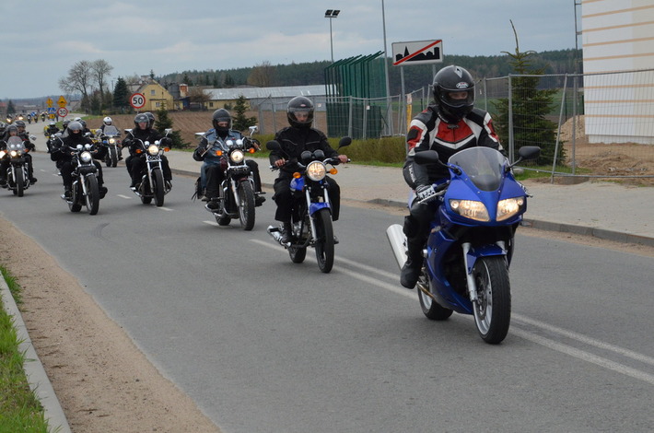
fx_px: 1903
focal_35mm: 105
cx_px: 327
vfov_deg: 13.0
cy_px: 216
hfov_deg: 19.5
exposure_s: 1/1600
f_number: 10
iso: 1600
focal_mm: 70
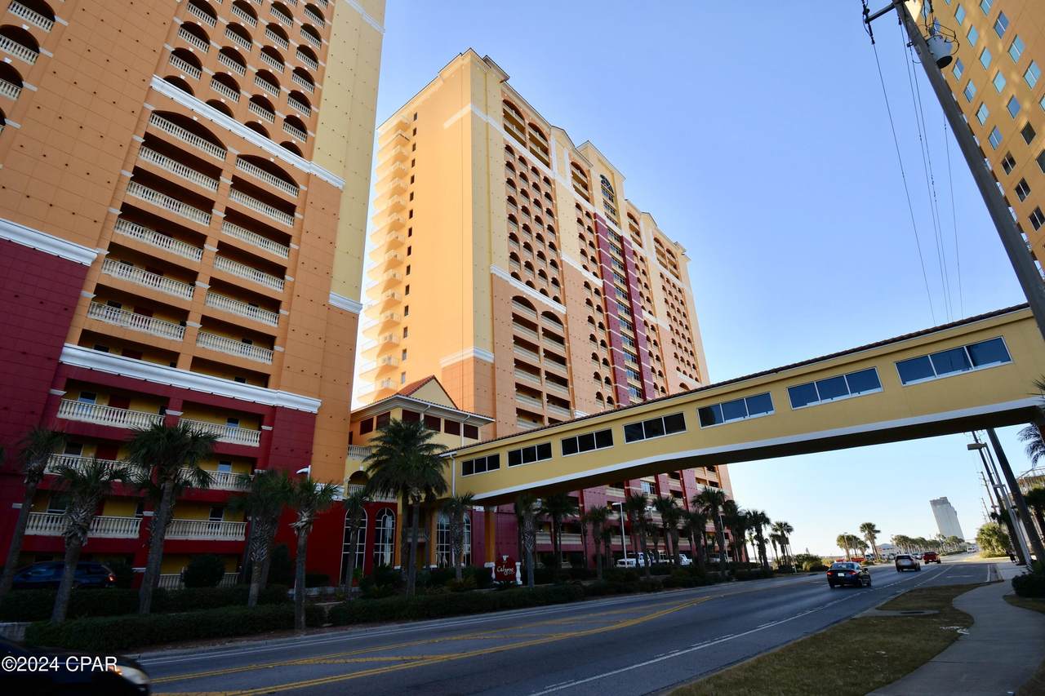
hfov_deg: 93.3
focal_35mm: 17
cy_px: 348
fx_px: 493
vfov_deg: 70.4
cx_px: 522
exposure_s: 1/250
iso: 100
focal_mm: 11.5
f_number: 7.1
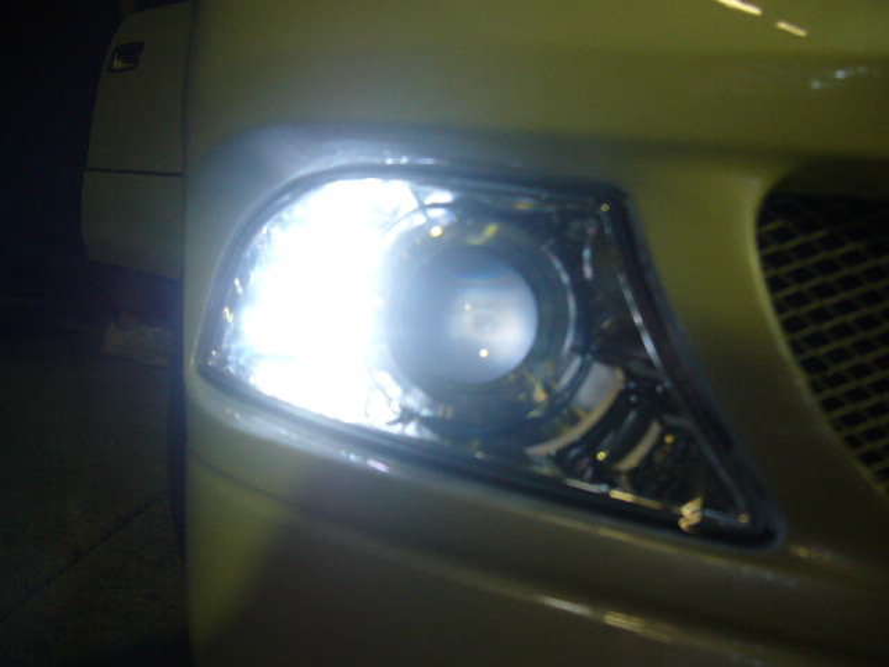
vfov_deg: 40.7
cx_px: 444
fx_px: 899
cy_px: 334
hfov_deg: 52.6
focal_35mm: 35
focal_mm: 5.8
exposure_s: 1/15
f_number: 2.8
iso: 125
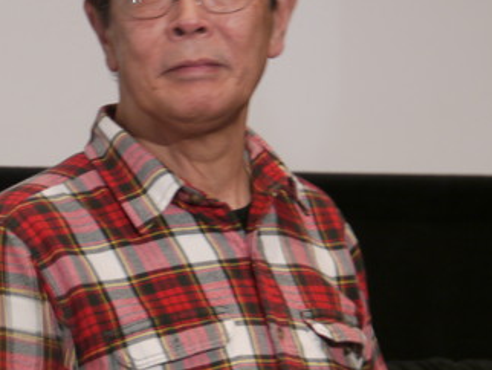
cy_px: 32
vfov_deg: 2.9
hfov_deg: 3.8
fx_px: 7411
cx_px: 286
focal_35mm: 521
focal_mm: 140
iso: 400
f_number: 5.8
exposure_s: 1/8
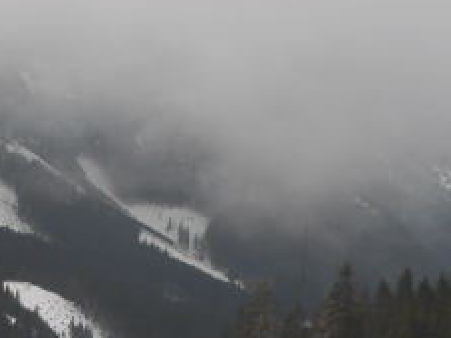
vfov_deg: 12.0
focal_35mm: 122
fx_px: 1589
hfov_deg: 15.9
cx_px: 34
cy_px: 354
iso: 80
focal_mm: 10.04
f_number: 11
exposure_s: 1/100
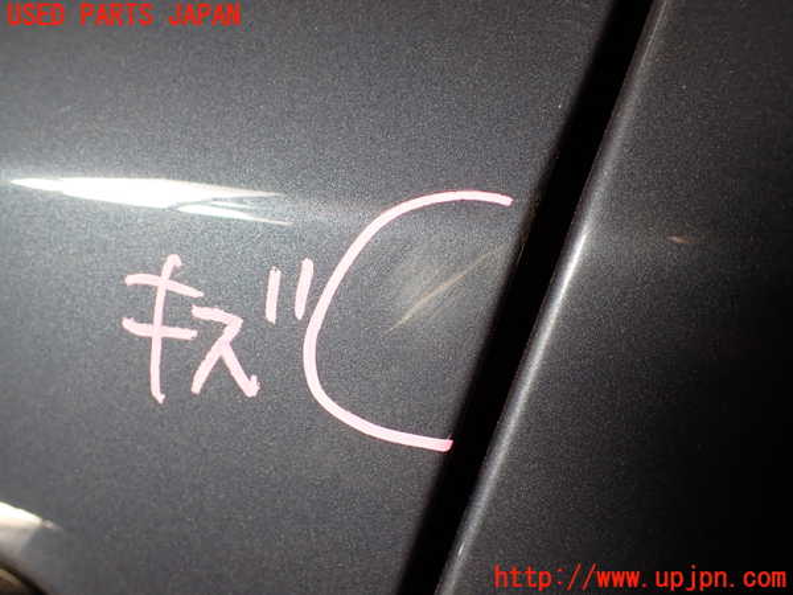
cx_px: 396
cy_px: 298
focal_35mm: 30
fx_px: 687
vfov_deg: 46.8
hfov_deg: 60.0
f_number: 2.3
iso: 125
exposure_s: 1/125
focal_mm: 5.4
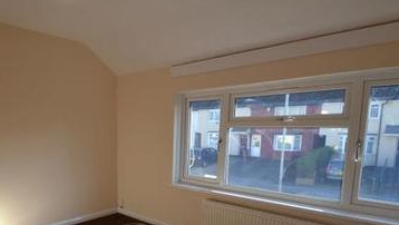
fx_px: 265
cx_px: 115
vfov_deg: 44.8
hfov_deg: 70.5
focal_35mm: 25
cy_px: 163
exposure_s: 1/125
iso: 180
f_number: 5.6
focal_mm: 10
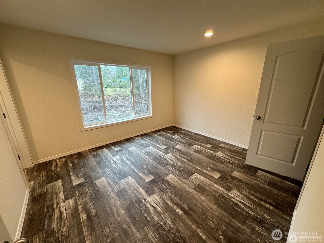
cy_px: 122
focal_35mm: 14
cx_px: 162
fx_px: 131
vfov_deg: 85.7
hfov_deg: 102.1
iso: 250
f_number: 2.2
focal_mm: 2.22
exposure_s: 1/120
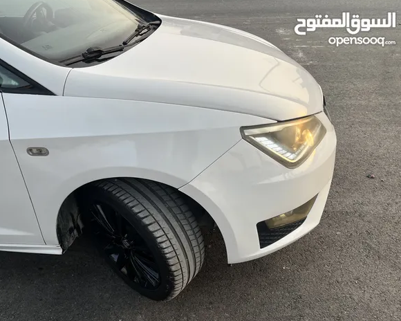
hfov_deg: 62.2
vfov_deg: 51.5
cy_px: 162
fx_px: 332
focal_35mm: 28
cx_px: 191
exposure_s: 1/321
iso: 50
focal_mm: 5.1
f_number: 1.6
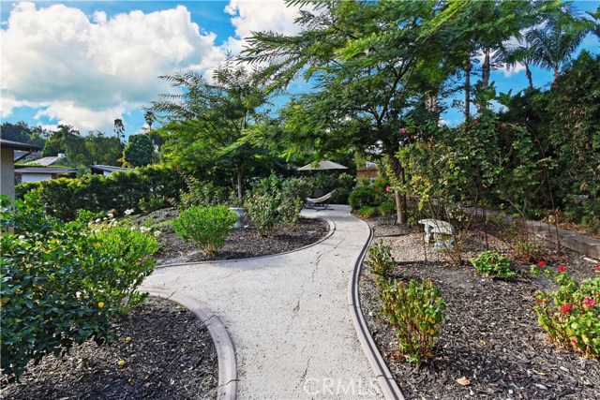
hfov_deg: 100.4
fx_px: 250
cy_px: 200
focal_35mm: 15
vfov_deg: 77.4
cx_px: 300
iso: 250
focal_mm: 10
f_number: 13
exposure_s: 1/13
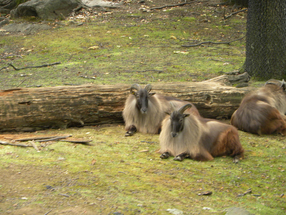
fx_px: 2041
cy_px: 108
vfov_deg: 6.0
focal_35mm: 247
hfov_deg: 8.0
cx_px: 143
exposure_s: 1/76.2
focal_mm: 44
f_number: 4.5
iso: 166
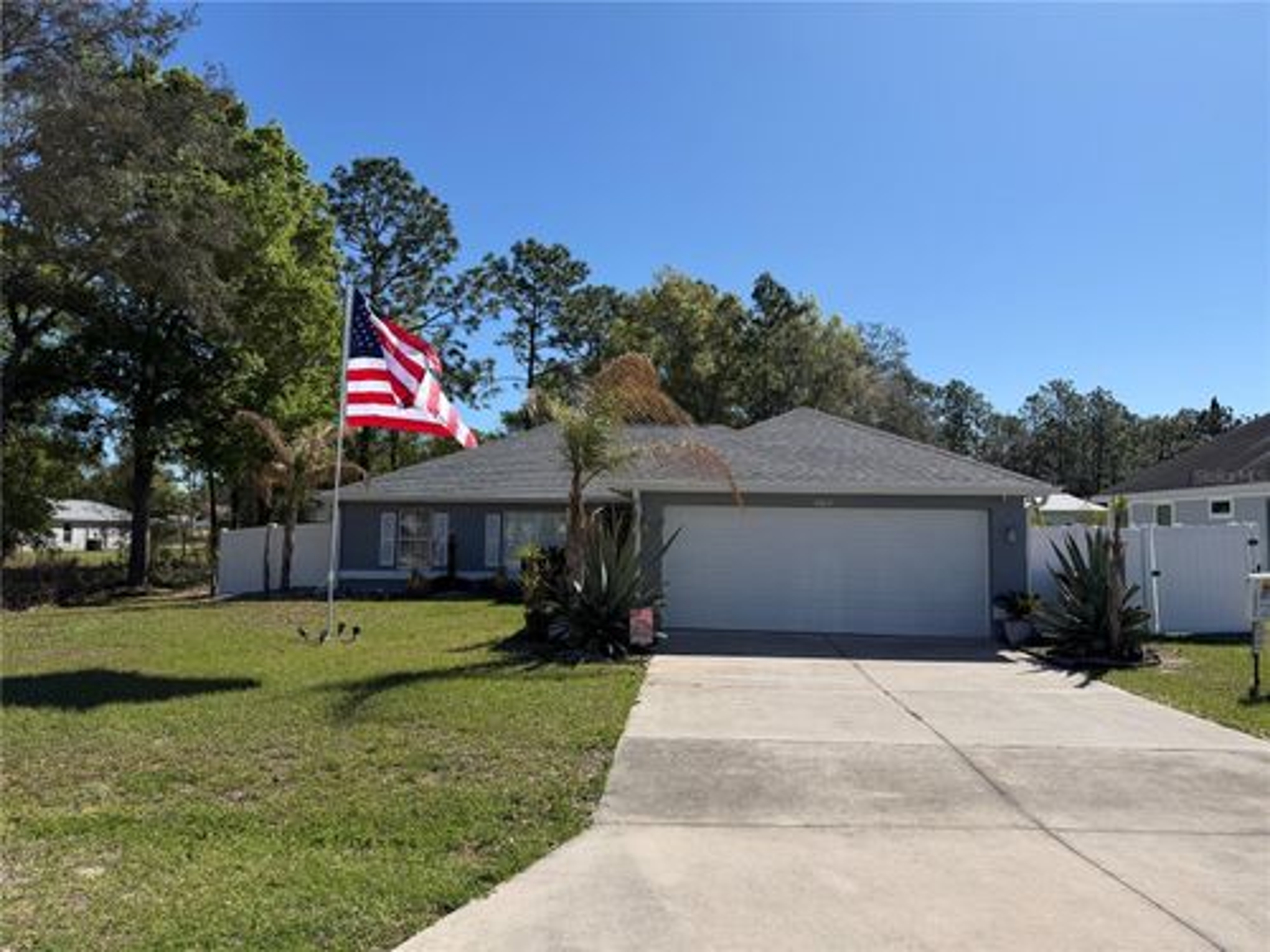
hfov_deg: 71.6
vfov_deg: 56.8
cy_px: 476
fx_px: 881
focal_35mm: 24
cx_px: 635
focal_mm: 6.76
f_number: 1.78
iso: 80
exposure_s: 1/5714
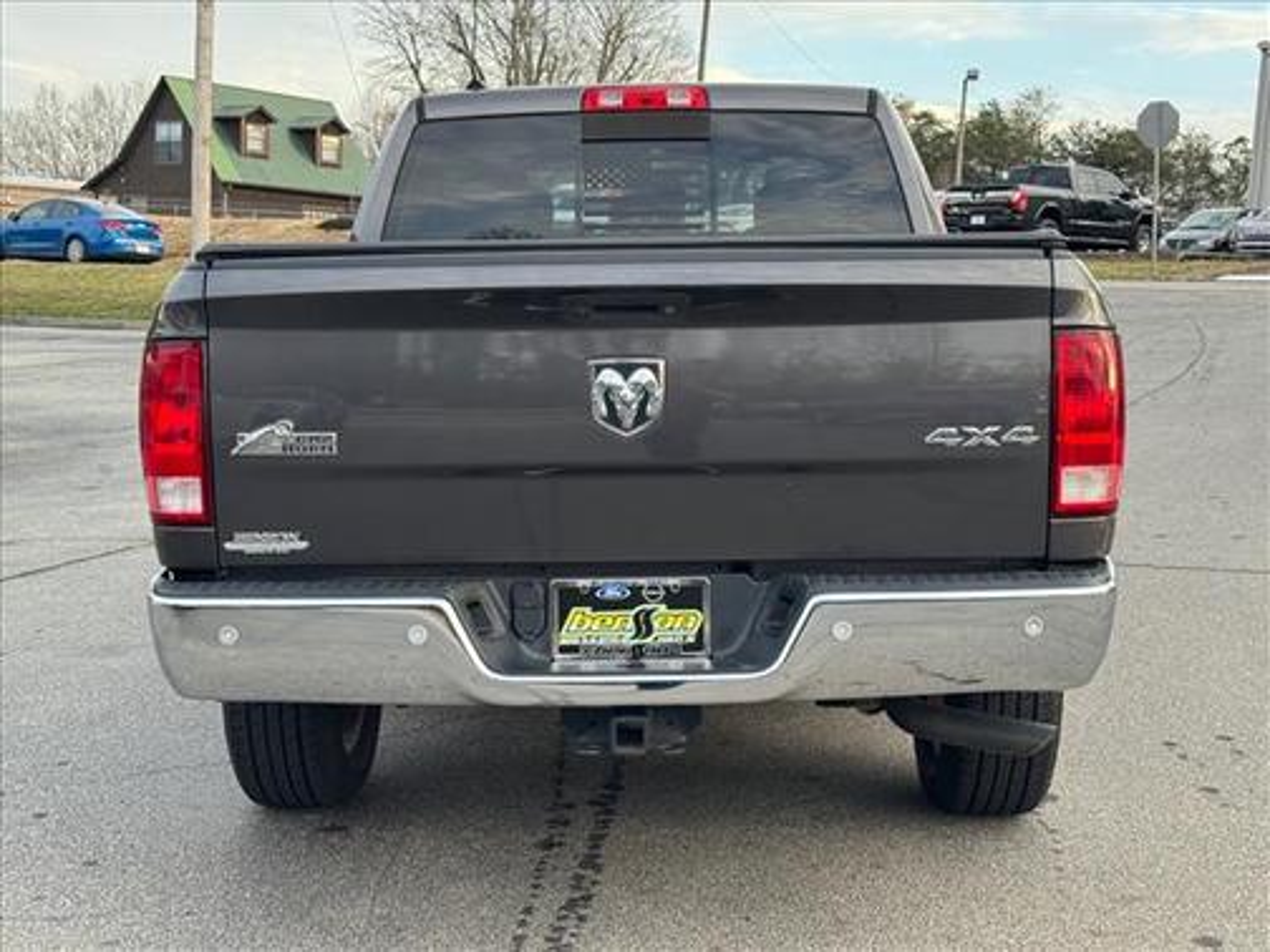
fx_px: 1761
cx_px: 635
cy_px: 476
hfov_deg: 39.7
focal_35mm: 48
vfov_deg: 30.3
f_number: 1.78
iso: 64
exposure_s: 1/218
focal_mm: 6.76
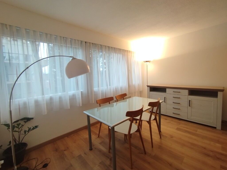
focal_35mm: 15
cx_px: 114
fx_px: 98
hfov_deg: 98.2
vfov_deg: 81.7
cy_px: 85
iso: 80
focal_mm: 1.65
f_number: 2.2
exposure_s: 1/33
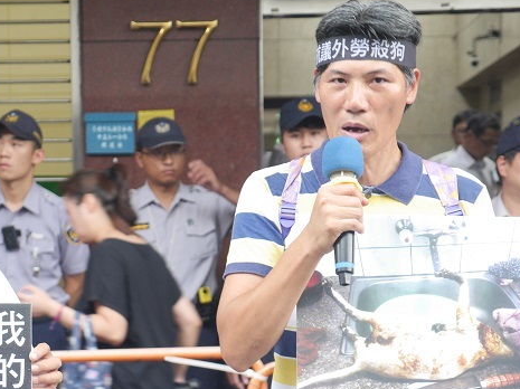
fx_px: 1921
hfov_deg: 15.4
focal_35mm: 128
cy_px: 348
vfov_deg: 11.5
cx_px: 158
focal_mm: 35
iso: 500
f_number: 2.8
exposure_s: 1/80
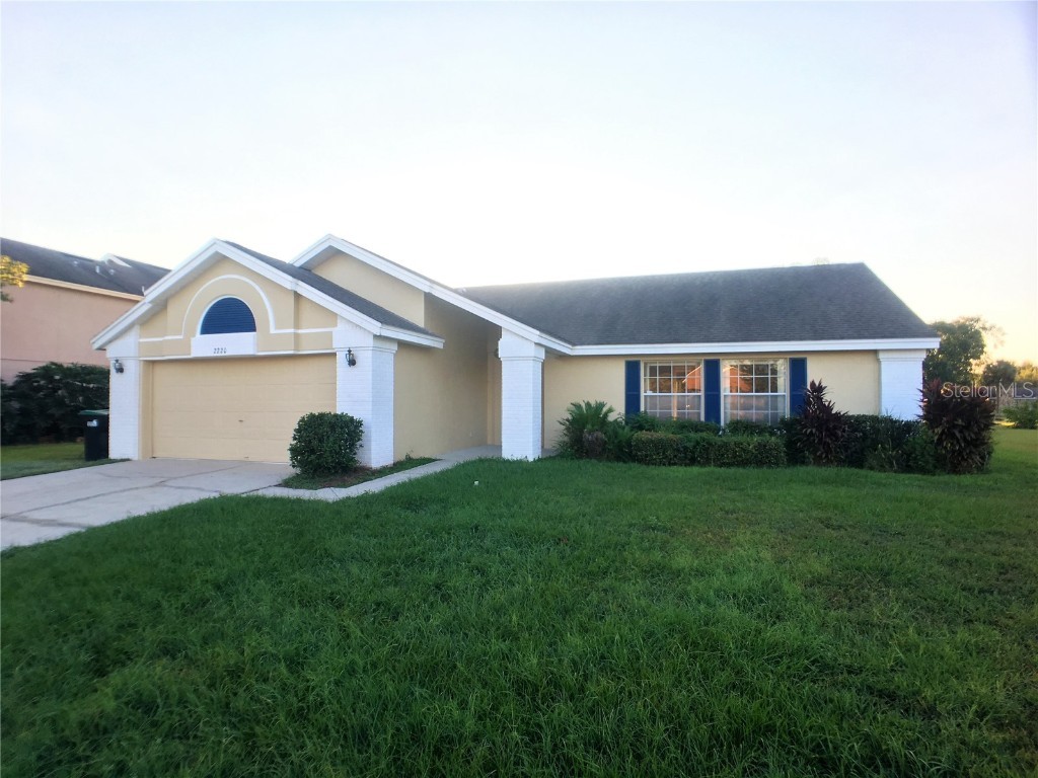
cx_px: 519
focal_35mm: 29
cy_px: 389
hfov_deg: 61.7
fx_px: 870
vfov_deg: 48.2
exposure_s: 1/120
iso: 25
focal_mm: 4.15
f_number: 2.2
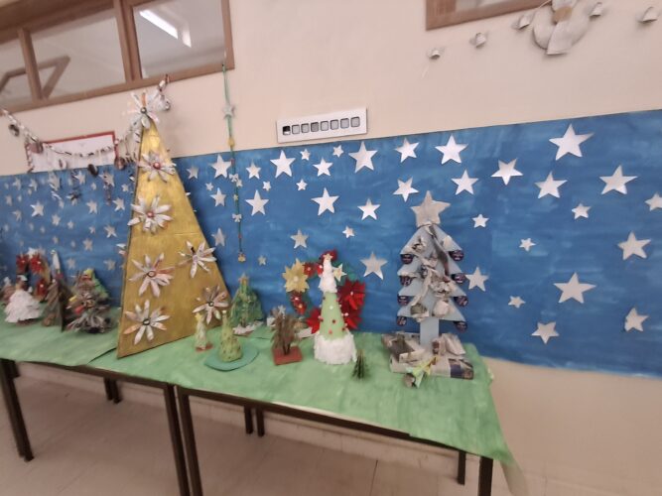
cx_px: 331
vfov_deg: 78.1
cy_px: 248
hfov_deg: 94.5
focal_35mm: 16
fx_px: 306
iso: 100
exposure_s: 1/50
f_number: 2.2
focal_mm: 1.64
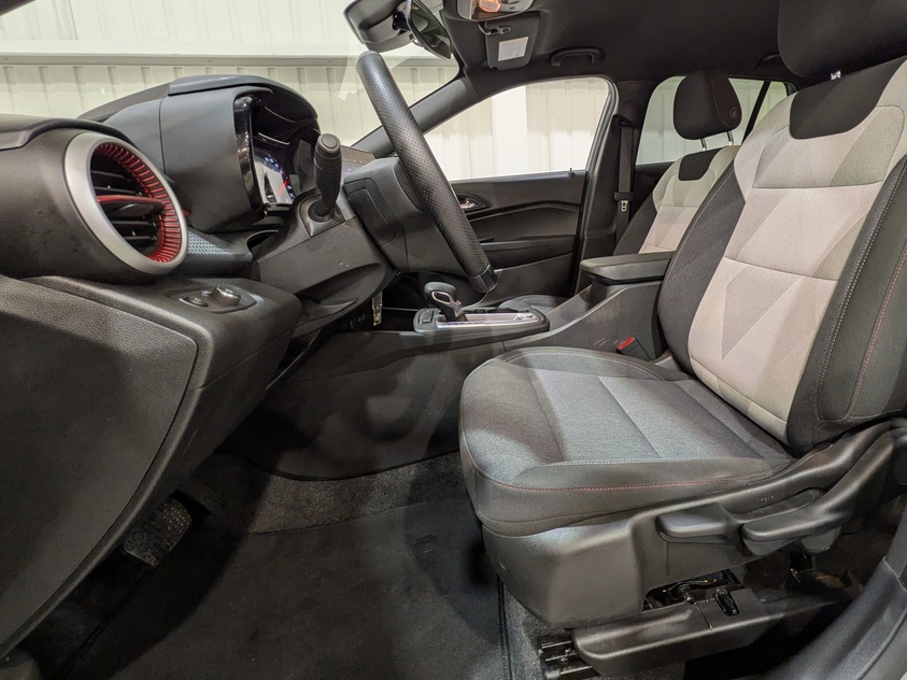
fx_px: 445
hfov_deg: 90.0
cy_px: 278
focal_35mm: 17
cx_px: 538
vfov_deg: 74.0
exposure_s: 1/33.3
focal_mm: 1.83
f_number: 2.2
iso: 79
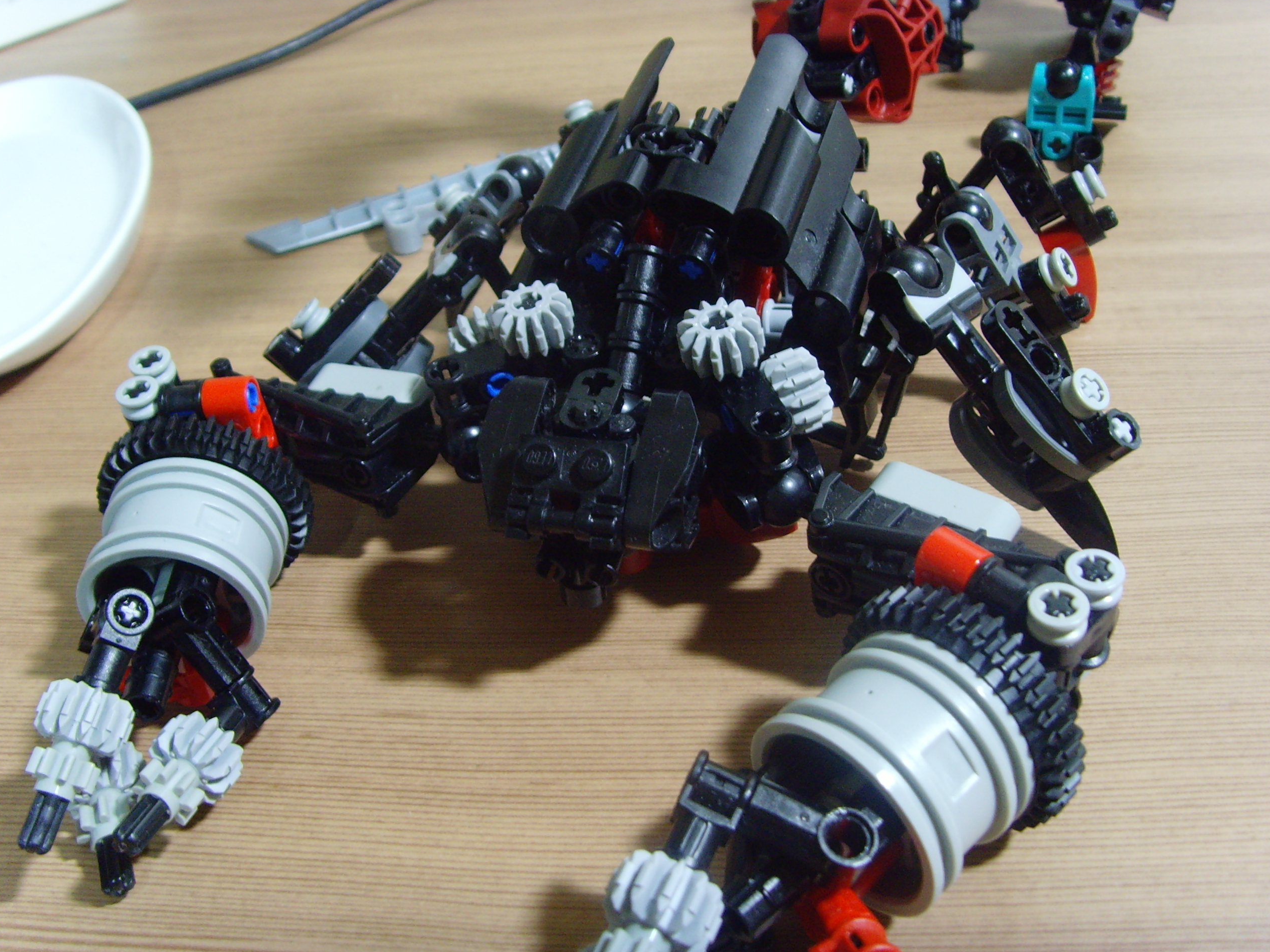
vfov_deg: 36.0
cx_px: 630
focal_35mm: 40
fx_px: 1467
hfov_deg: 46.8
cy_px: 465
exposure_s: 1/6
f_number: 3.5
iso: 200
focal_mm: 6.6
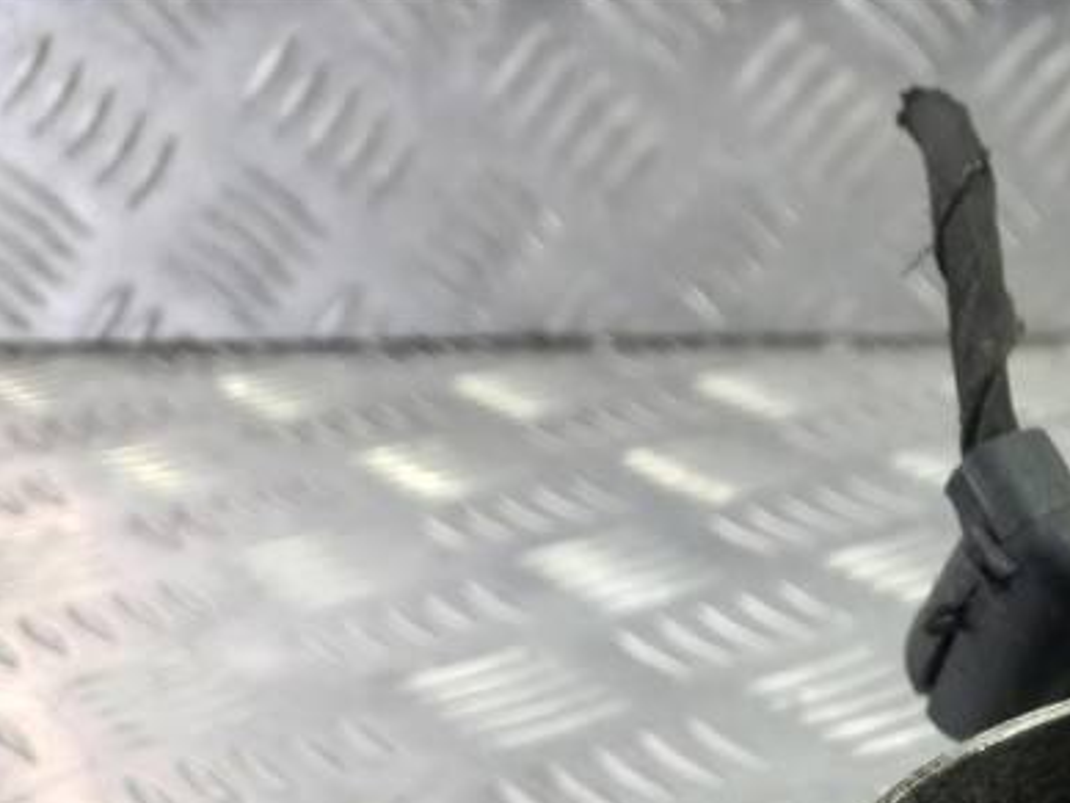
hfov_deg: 26.0
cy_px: 1043
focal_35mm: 66
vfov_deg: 20.4
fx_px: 2040
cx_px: 1315
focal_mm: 4.6
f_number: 1.8
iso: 125
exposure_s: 1/50
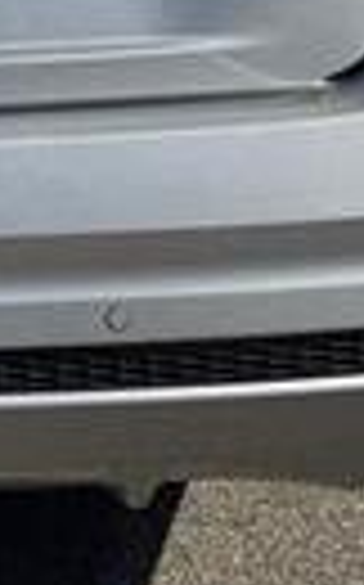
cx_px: -216
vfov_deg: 19.5
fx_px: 1575
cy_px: -153
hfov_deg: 12.4
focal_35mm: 99
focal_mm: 6.76
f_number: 1.78
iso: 80
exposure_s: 1/6410
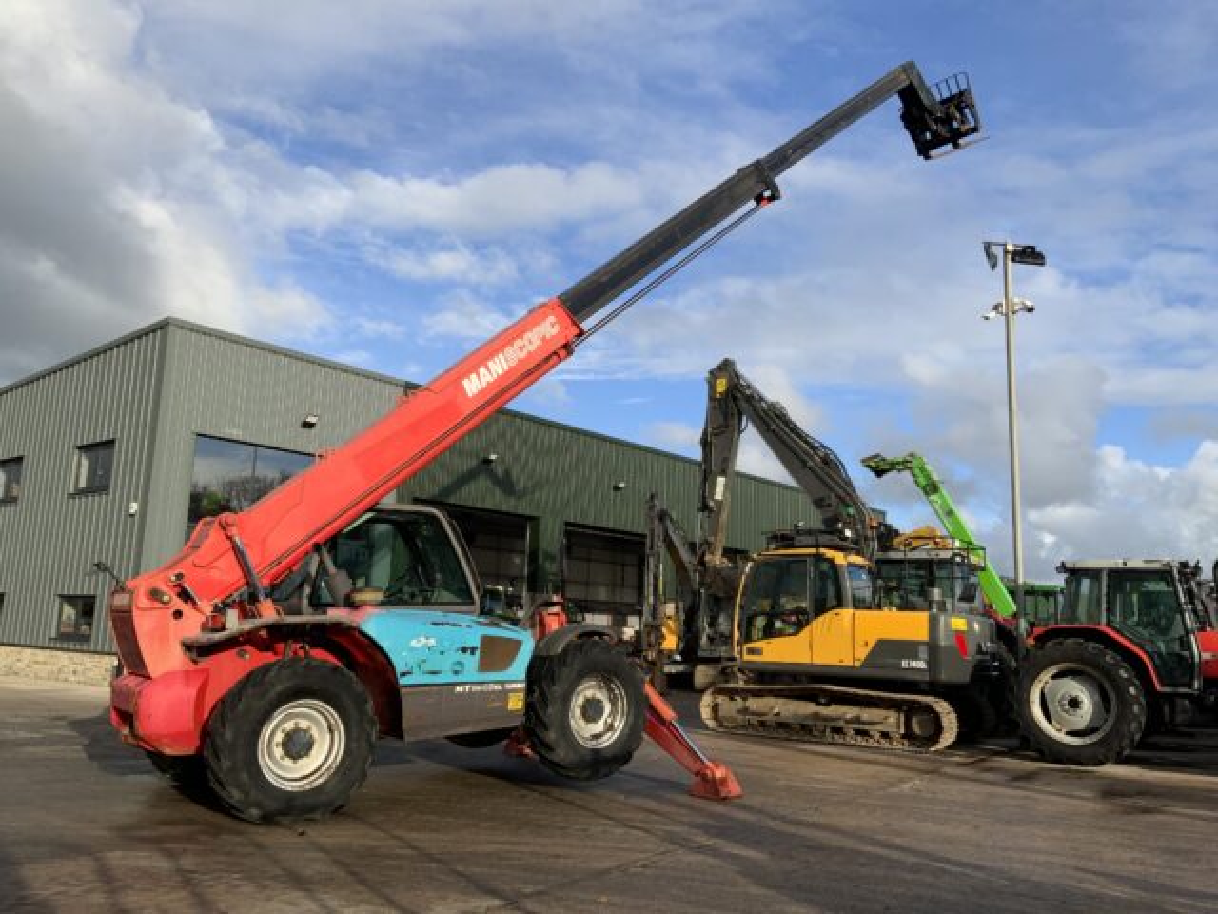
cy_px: 457
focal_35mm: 29
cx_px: 609
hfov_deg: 61.7
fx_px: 1020
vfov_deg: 48.2
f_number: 1.8
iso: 16
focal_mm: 3
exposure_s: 1/1577
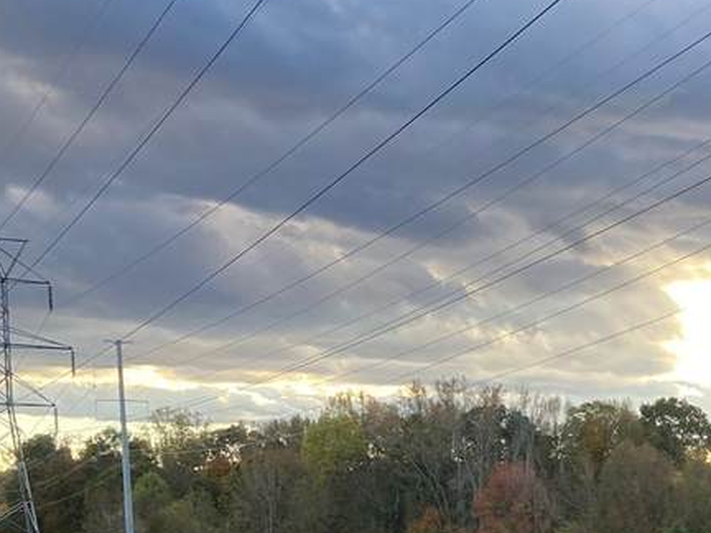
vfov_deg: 16.9
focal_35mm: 83
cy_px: 660
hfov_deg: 20.6
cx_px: 1019
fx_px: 1705
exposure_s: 1/200
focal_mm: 3.99
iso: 20
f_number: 1.8
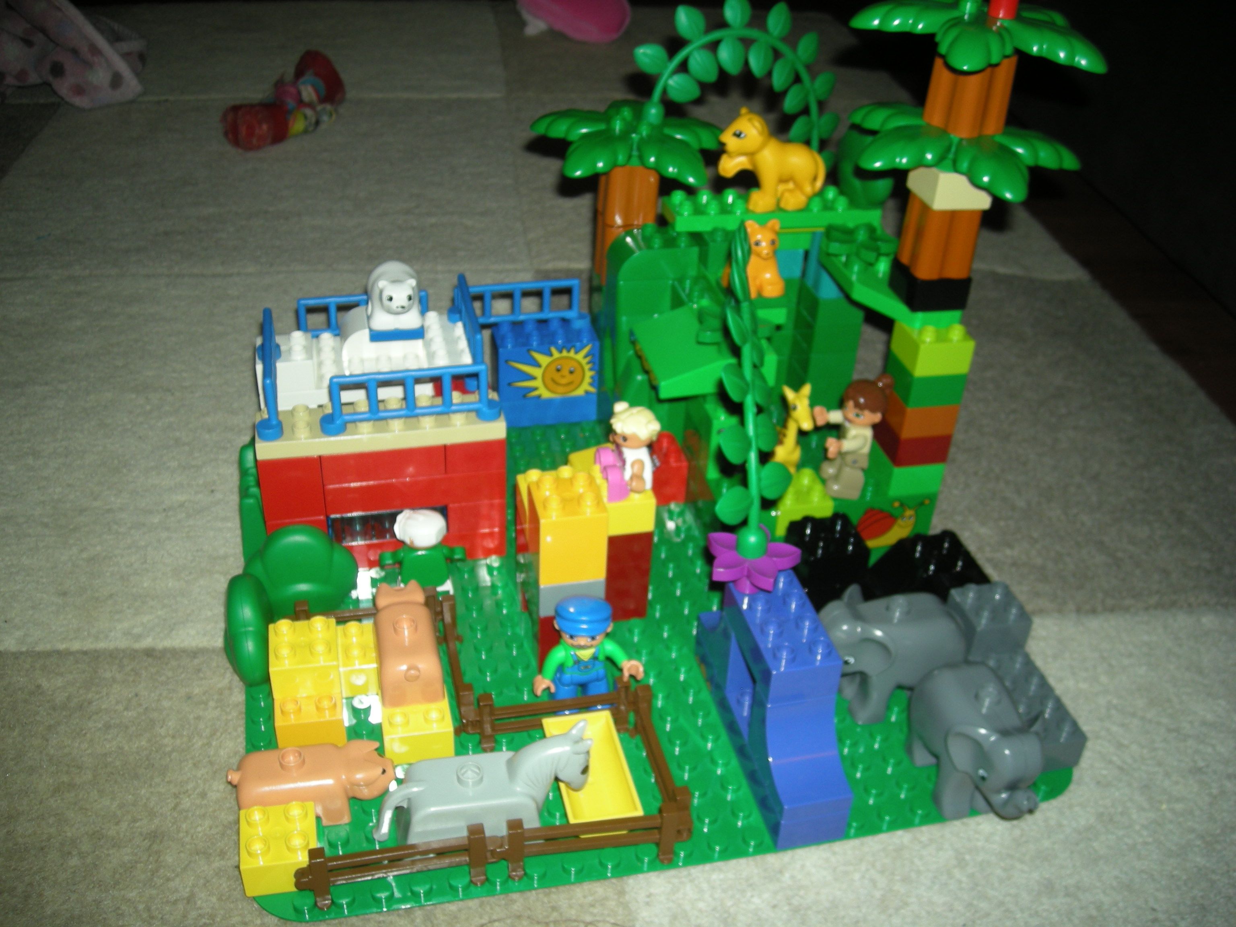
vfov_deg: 40.7
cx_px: 618
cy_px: 464
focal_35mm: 35
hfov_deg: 52.6
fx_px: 1250
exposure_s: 1/60
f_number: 2.8
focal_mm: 5.7
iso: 50
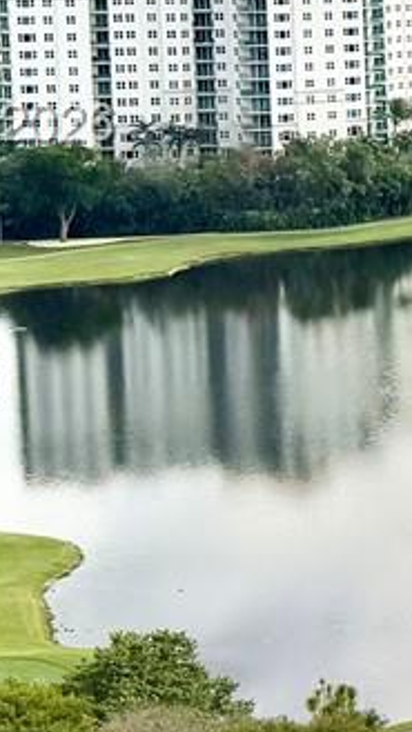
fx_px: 2467
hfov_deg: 8.2
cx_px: 1203
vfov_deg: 16.7
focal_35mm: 127
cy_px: 127
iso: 80
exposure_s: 1/4975
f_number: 1.78
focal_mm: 6.76
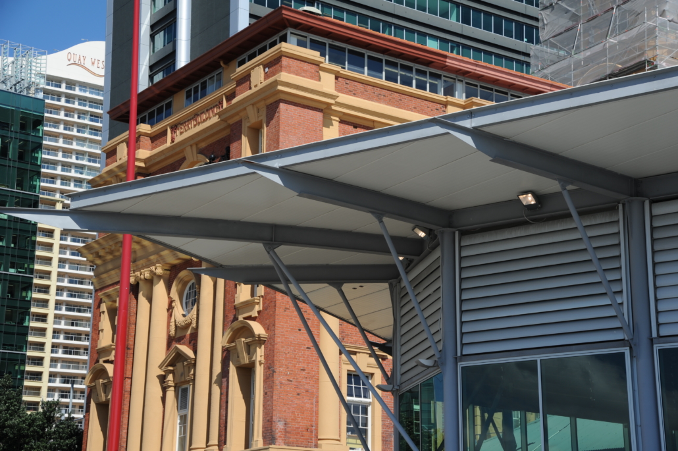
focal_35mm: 70
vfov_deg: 19.4
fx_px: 1317
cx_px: 339
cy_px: 226
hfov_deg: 28.9
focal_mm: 70
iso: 200
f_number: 10
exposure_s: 1/320
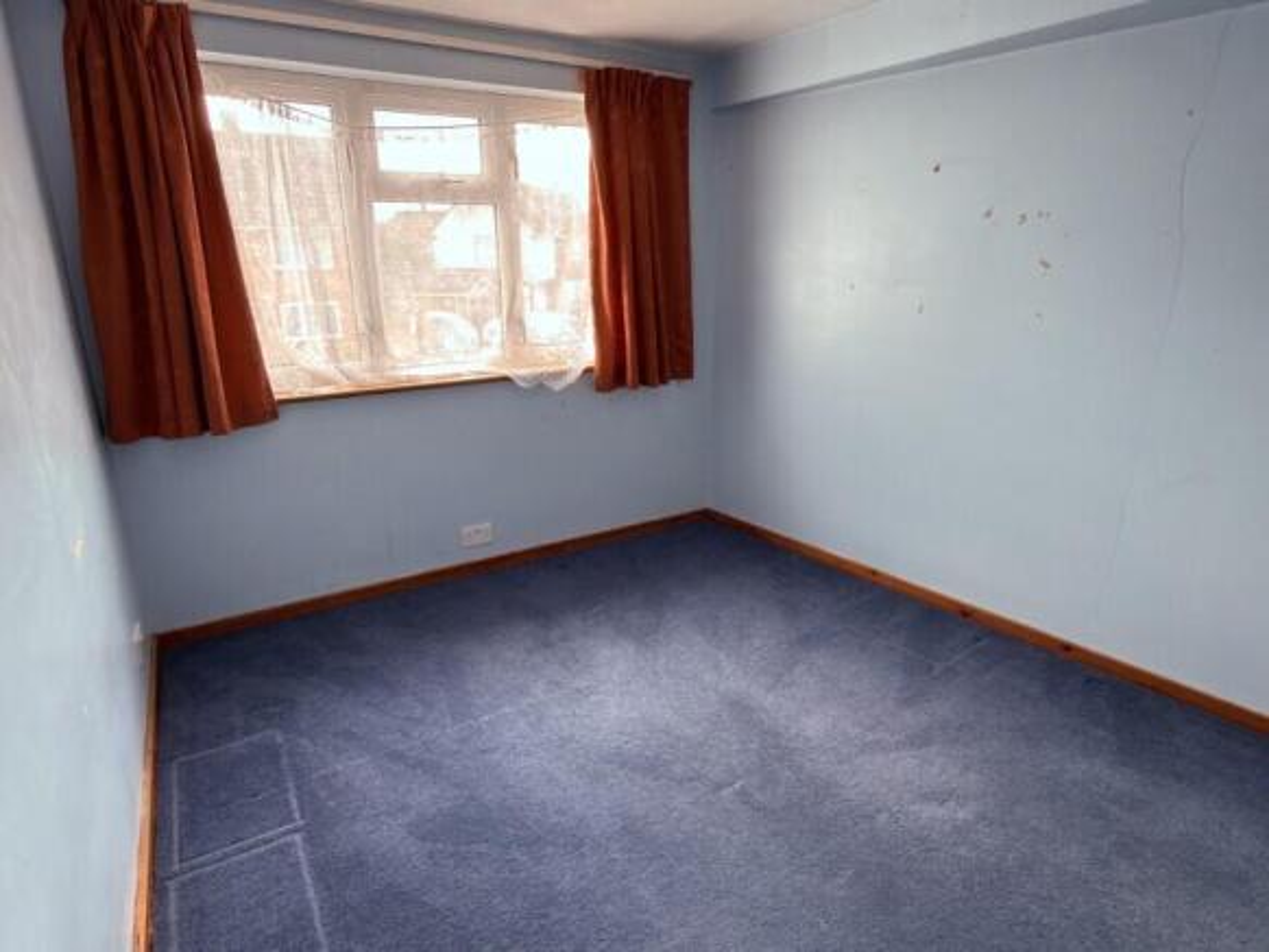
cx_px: 634
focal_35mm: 19
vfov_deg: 68.7
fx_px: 697
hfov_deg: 84.6
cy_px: 476
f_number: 2.2
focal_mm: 2.22
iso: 64
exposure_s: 1/72
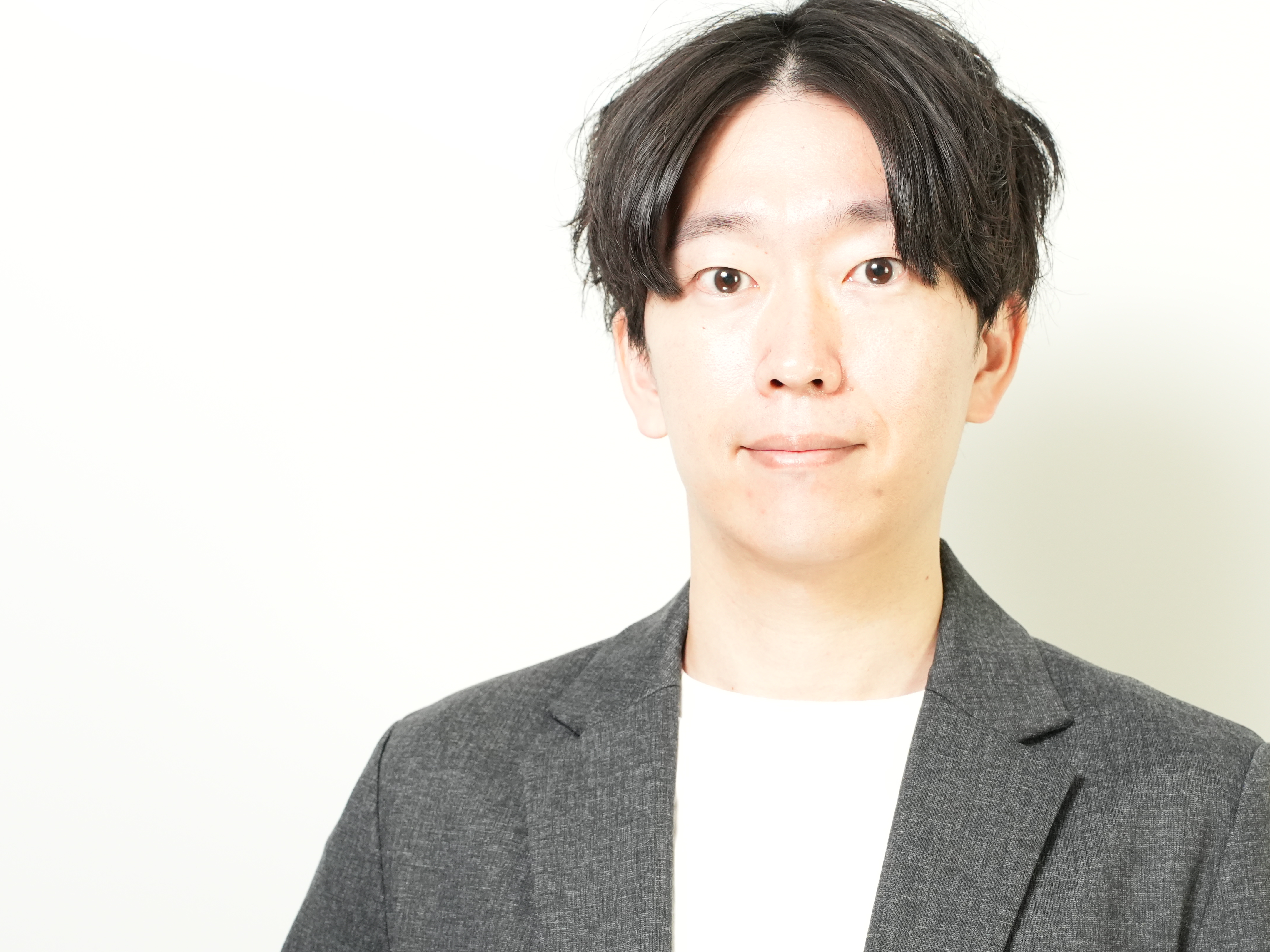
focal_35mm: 117
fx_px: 4292
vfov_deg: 12.7
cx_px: 826
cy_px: 576
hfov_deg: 16.8
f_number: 5.6
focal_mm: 75
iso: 3200
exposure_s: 1/80
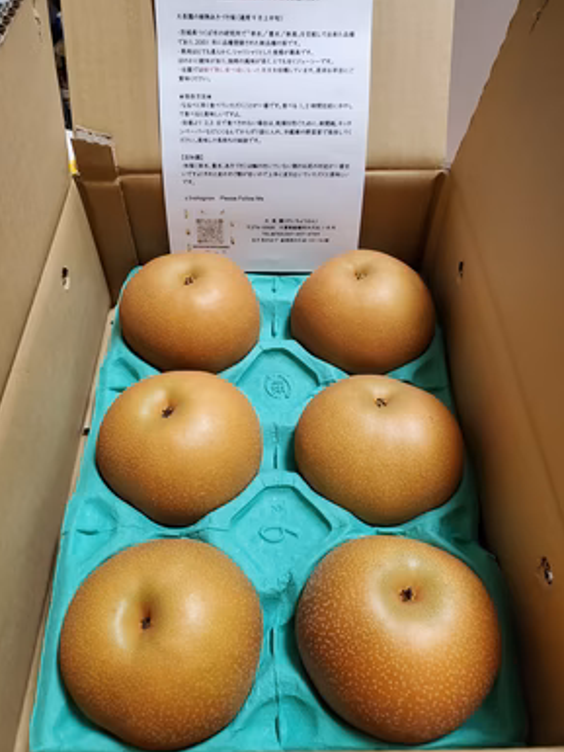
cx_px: 275
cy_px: 367
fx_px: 586
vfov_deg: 65.3
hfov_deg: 51.4
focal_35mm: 27
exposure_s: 1/50
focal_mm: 4.3
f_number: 2.4
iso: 500
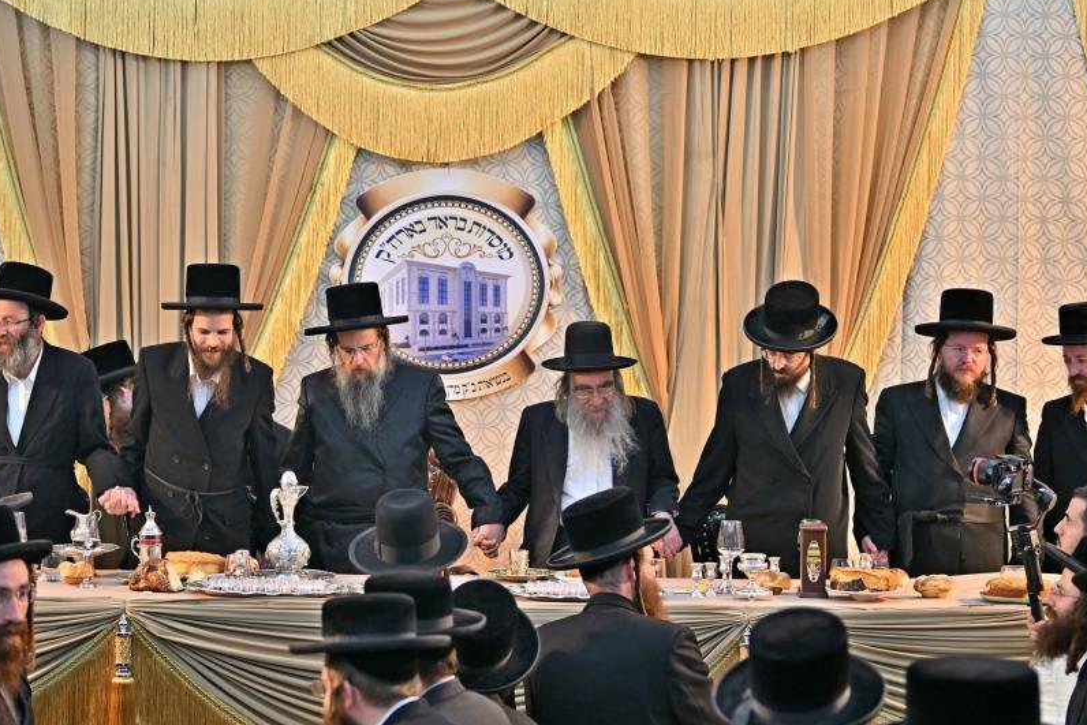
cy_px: 297
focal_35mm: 90
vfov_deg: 15.2
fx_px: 2718
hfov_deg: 22.6
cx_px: 464
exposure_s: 1/160
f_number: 2.8
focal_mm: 70
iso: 320
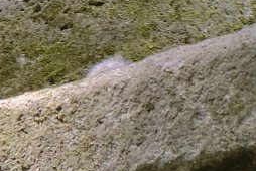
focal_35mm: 522
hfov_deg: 3.9
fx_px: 3716
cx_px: -371
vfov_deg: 2.6
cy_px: 60
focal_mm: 55
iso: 640
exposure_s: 1/60
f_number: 4.5
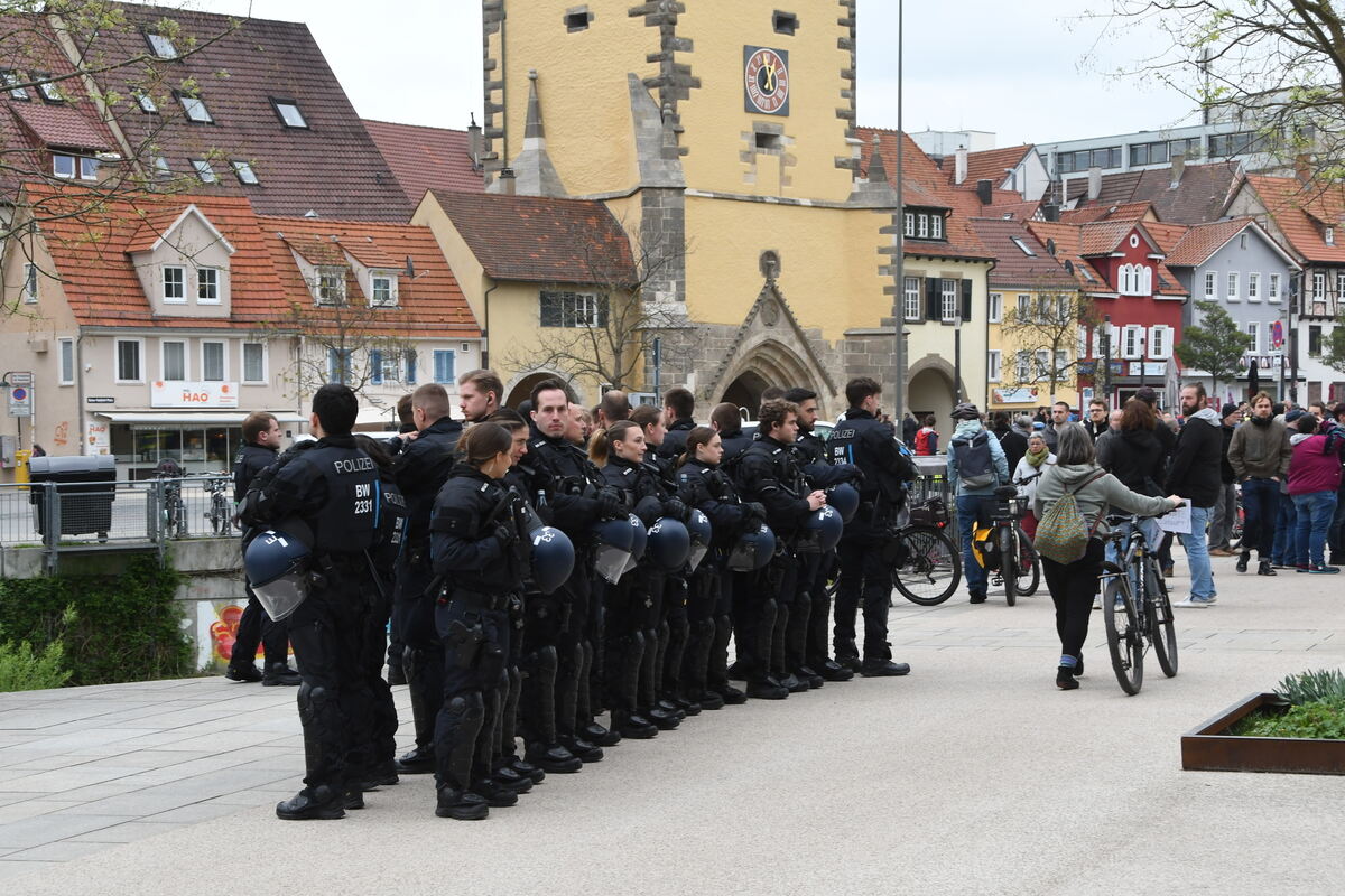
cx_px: 672
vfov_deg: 19.7
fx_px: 2578
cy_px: 448
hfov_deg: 29.2
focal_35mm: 69
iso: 640
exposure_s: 1/250
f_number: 9
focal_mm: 46
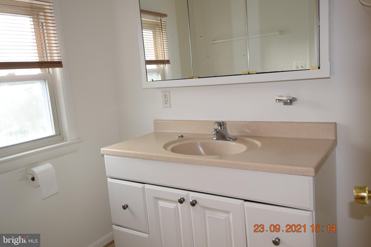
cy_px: 124
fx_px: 340
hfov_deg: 57.2
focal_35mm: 33
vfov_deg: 40.0
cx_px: 186
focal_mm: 22
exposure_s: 1/125
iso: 800
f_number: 5.6
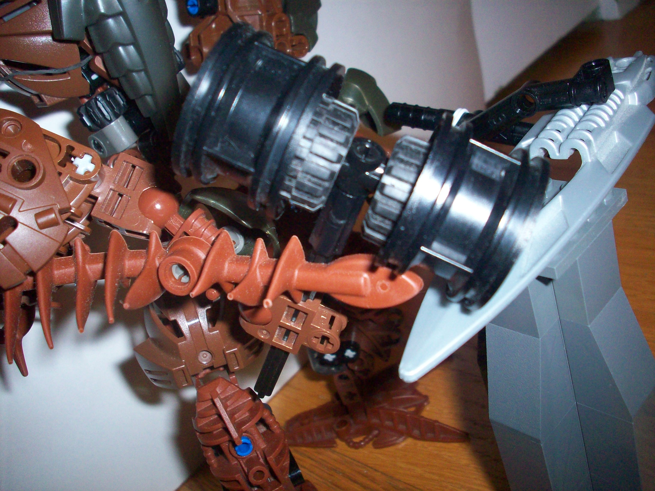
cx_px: 328
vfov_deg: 38.7
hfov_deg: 50.1
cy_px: 246
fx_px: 700
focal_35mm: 37
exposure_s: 1/64
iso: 160
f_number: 2.8
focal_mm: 6.2
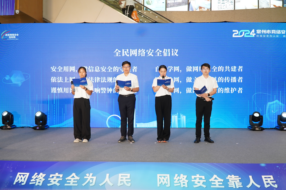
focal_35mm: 30
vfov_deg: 43.6
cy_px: 95
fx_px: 238
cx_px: 143
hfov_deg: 61.9
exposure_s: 1/125
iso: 800
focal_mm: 20
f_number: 4
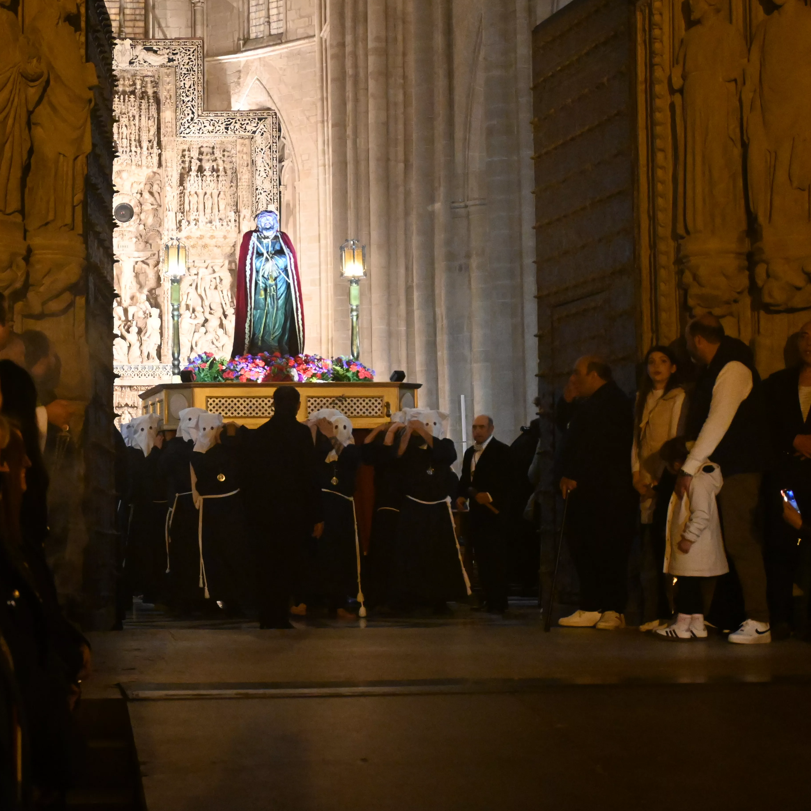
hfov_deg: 23.8
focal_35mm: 72
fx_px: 1899
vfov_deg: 24.1
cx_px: 199
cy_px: 401
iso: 6400
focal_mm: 37
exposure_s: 1/50
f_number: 5.3
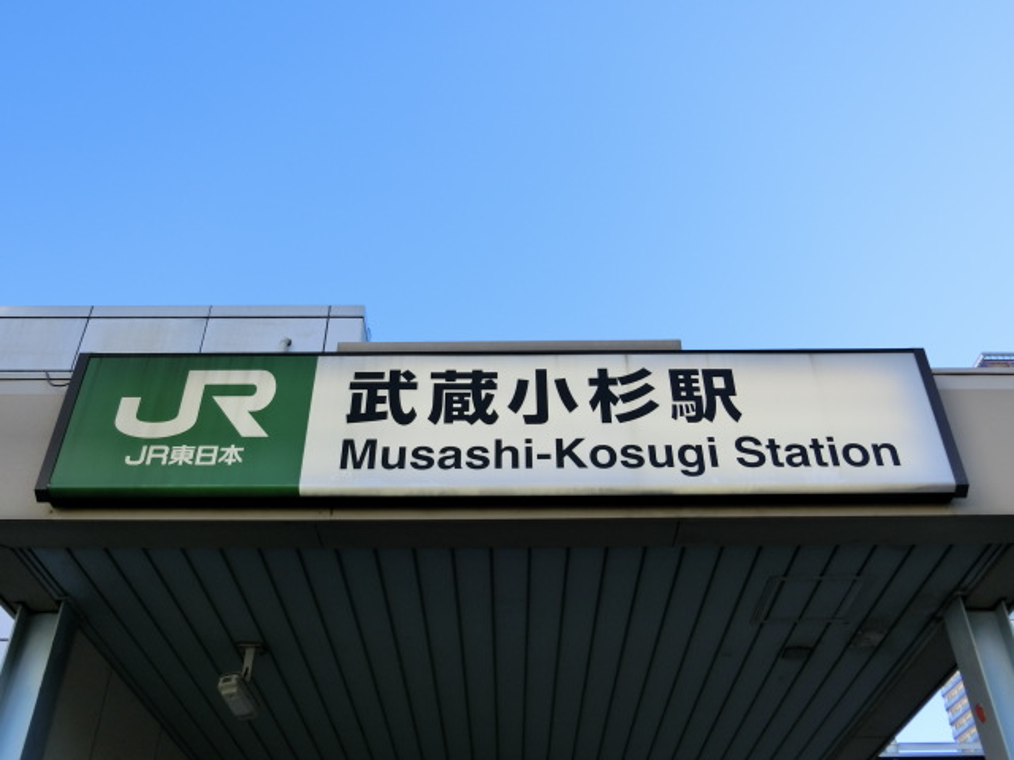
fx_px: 996
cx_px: 507
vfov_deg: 41.8
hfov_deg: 54.0
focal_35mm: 34
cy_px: 380
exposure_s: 1/250
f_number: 3.9
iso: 80
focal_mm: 6
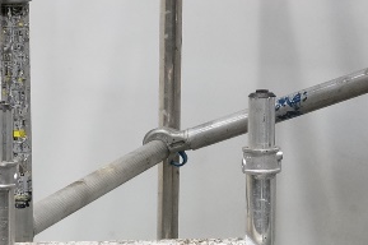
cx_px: 145
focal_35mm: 138
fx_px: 1409
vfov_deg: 9.6
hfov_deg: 14.9
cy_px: 399
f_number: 4.5
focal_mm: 26
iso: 1250
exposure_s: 1/60
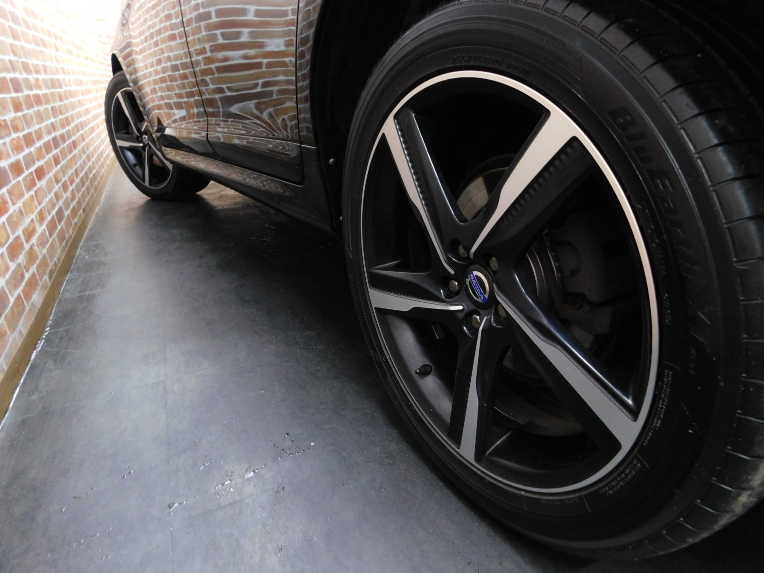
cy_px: 286
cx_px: 382
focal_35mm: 23
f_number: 3
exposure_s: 1/10
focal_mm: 4
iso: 400
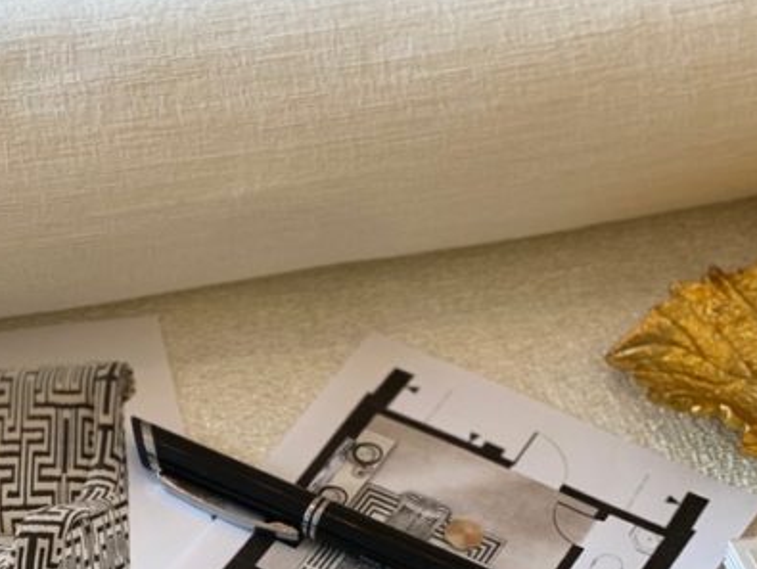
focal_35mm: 146
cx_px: 121
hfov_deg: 13.4
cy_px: 679
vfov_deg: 10.0
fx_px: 3196
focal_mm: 6
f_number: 2
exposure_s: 1/104
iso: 20
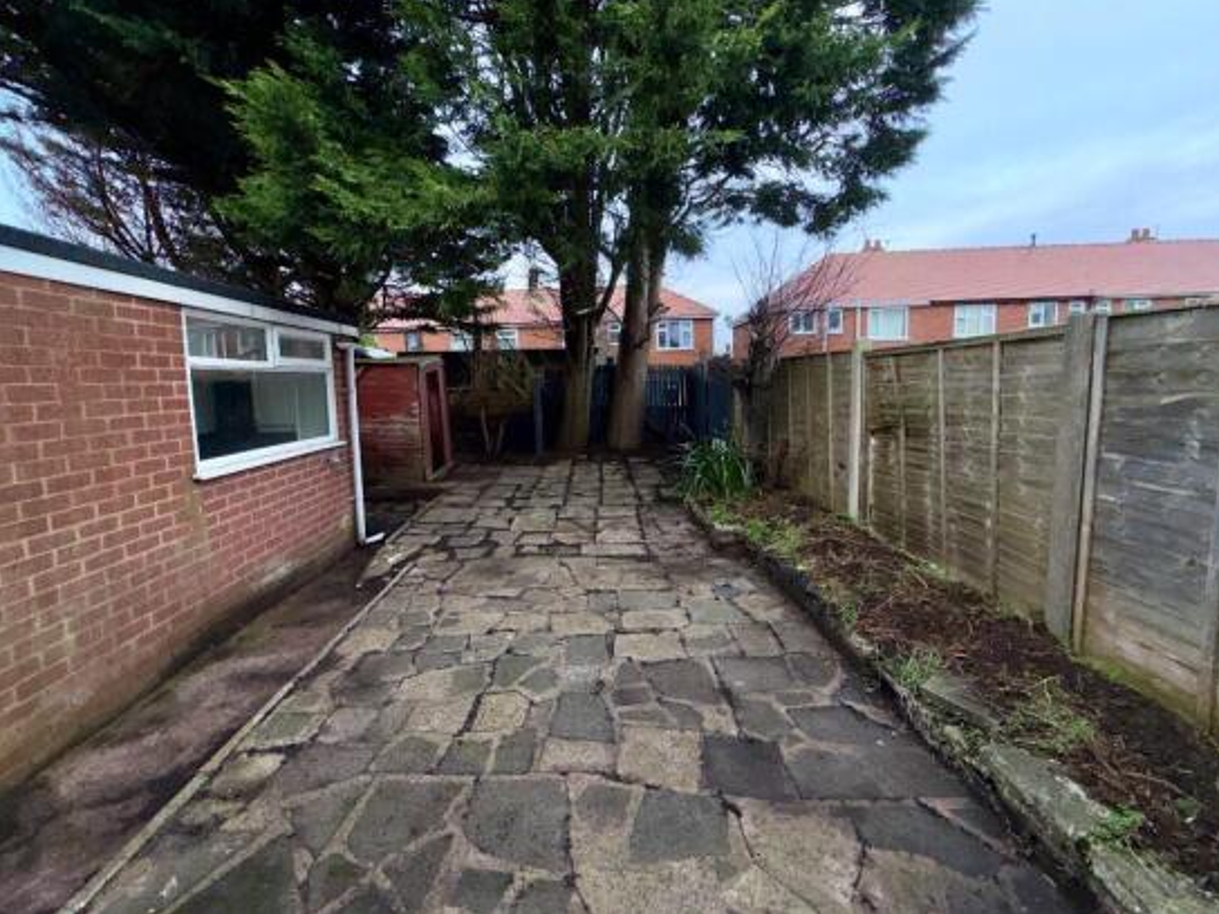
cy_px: 429
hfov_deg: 98.1
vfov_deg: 81.7
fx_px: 528
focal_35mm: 15
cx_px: 577
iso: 16
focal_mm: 2.22
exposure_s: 1/312
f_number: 2.2
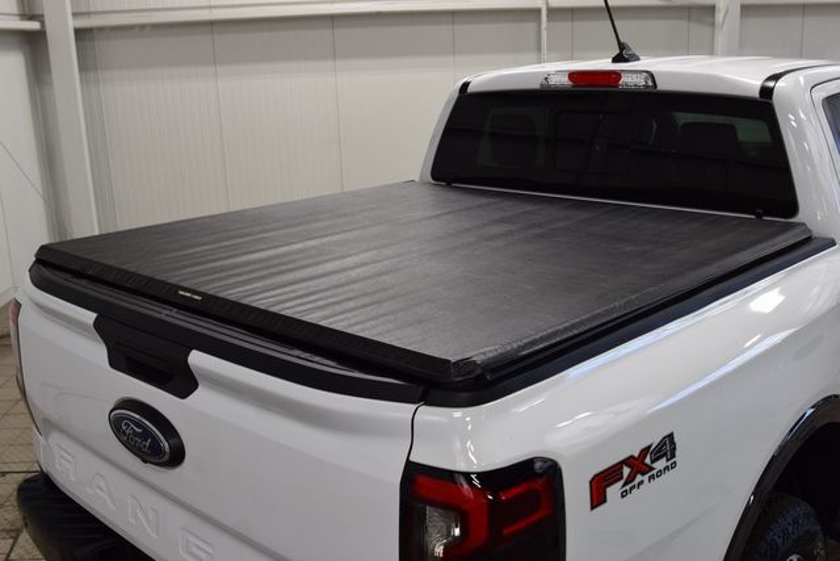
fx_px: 840
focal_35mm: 36
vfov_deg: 36.9
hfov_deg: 53.1
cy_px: 280
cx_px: 420
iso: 400
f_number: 7.1
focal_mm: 24
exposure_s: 1/25
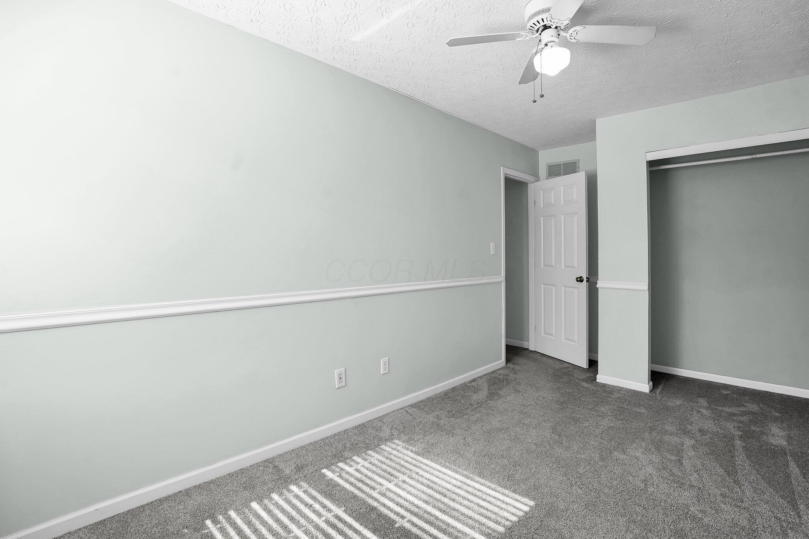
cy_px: 270
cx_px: 404
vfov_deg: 73.7
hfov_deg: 96.7
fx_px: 360
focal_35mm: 16
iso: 640
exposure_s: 1/100
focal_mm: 16
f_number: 6.3
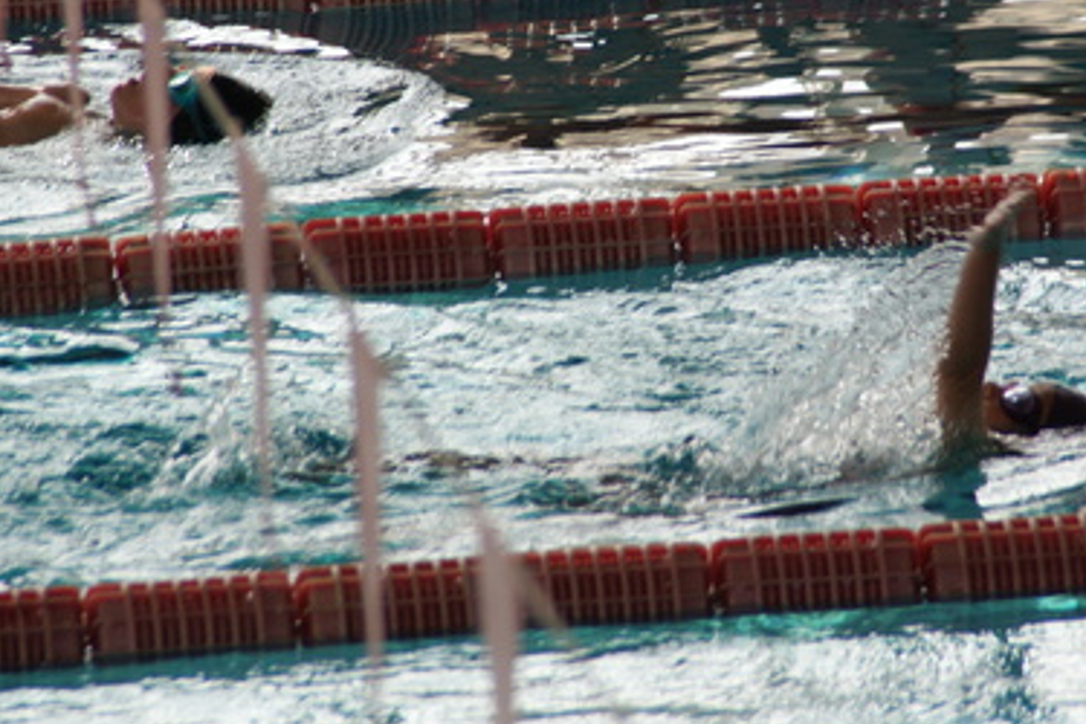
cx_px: 666
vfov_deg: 2.7
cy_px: 133
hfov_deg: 4.0
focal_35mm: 512
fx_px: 15444
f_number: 6.3
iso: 250
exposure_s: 1/320
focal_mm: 200
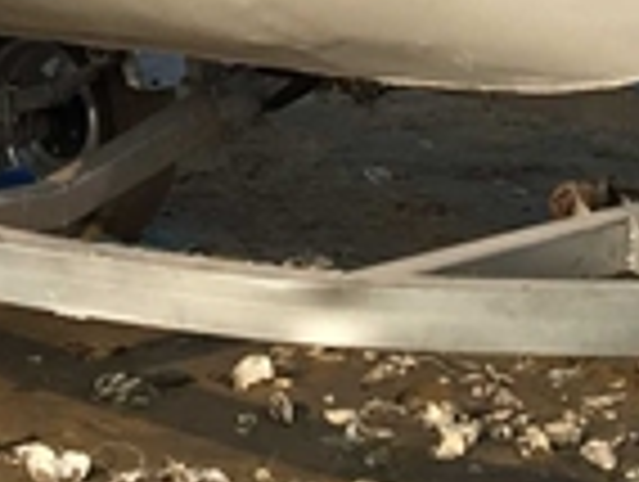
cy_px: -586
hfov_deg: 12.1
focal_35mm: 163
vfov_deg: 8.5
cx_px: 279
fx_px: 3014
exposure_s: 1/1883
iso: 32
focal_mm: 4.15
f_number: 2.2
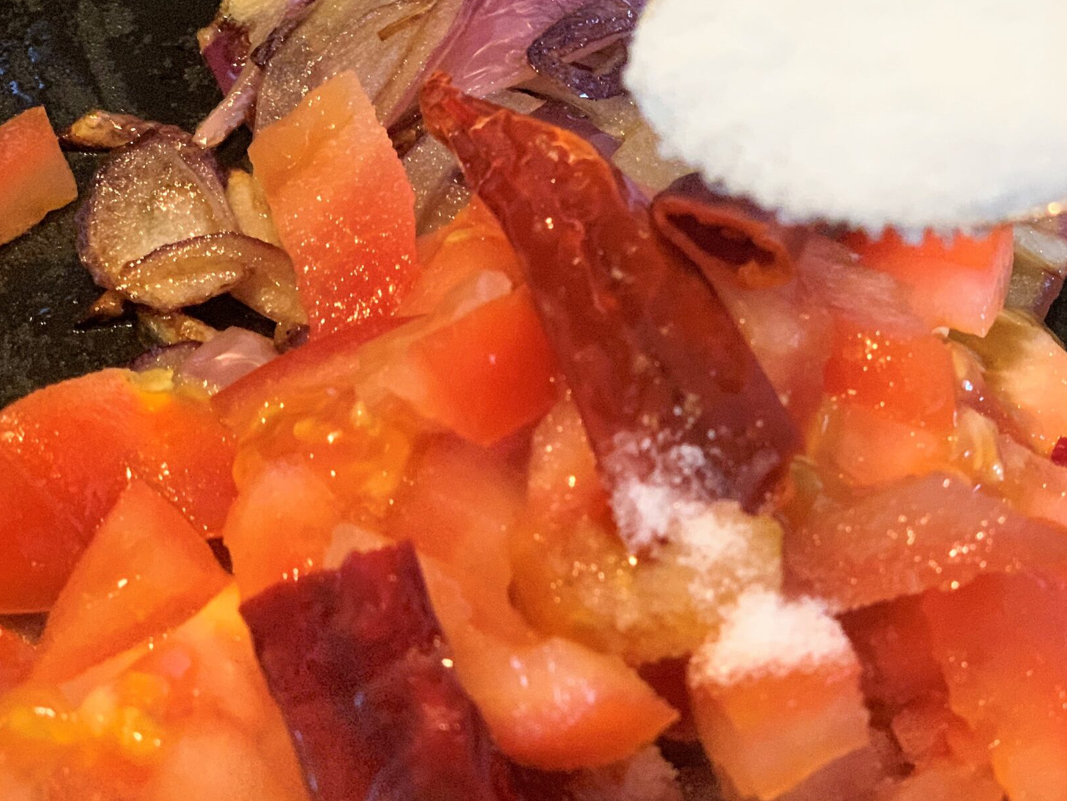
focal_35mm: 83
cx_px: 731
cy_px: 410
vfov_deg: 17.8
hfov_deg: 23.4
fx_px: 2558
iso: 400
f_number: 2.4
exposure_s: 1/50
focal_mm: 6
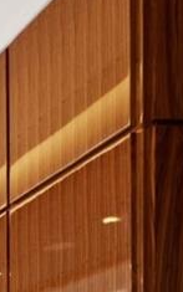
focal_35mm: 97
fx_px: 774
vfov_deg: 18.3
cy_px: 475
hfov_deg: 9.5
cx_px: -411
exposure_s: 1/3
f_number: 8
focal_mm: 14
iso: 200
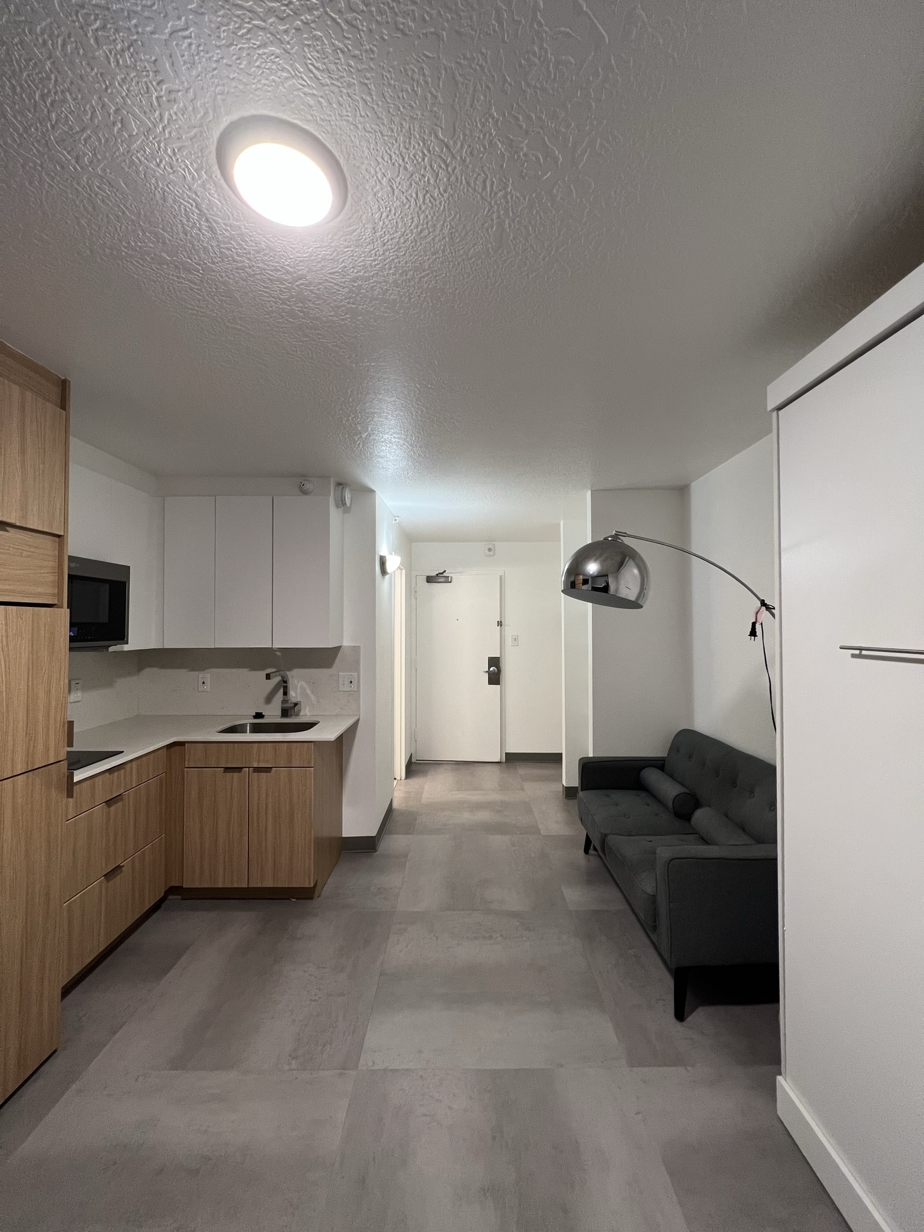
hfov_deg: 89.9
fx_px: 463
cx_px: 462
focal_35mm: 13
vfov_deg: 106.2
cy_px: 616
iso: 160
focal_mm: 1.57
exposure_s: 1/60
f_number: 1.8
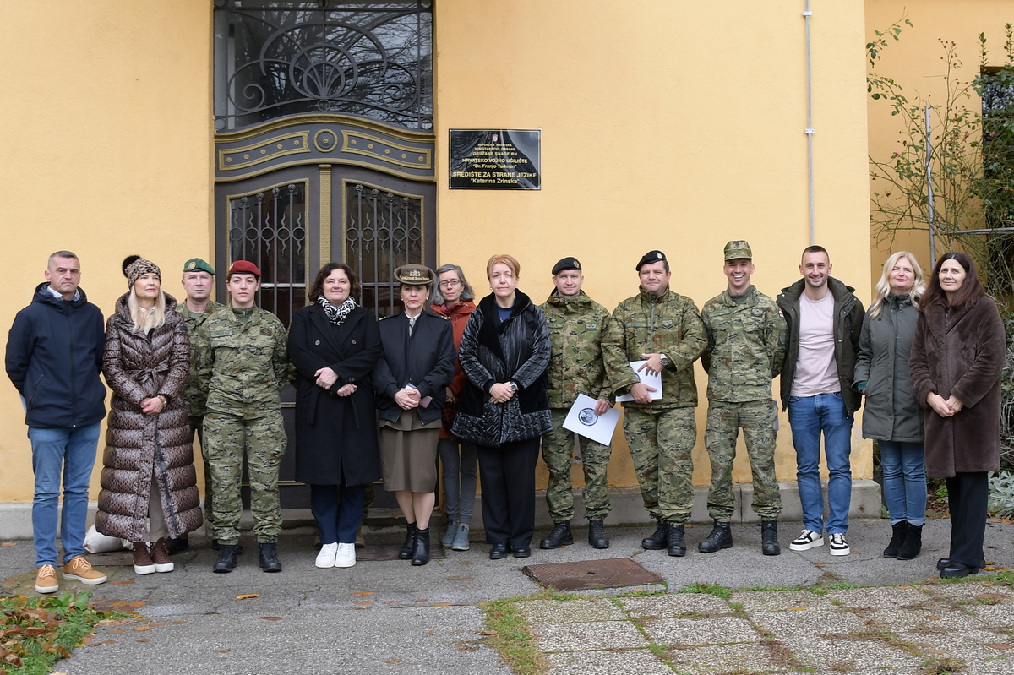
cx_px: 507
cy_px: 338
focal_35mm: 36
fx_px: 1014
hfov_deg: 53.2
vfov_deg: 36.8
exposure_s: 1/100
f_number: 4.5
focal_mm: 18
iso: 125
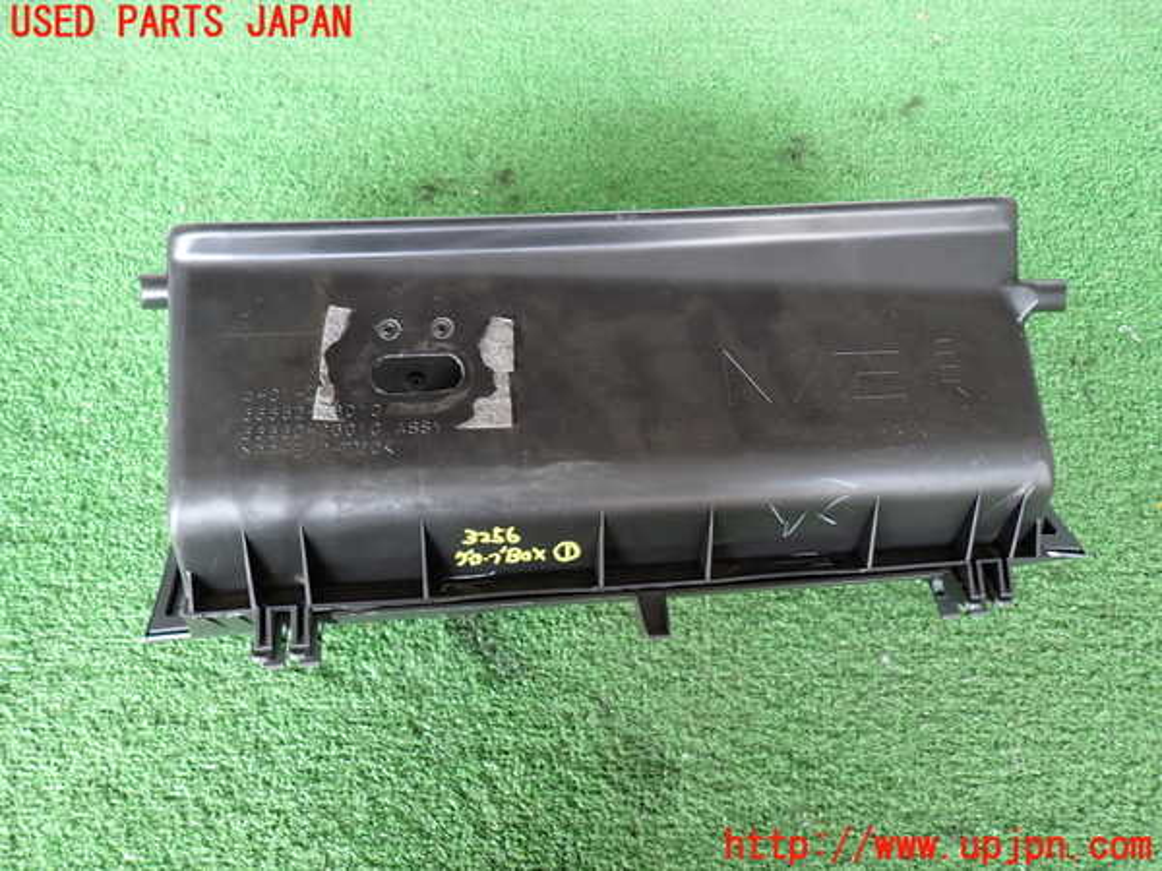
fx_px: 839
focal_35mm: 25
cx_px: 581
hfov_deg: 69.4
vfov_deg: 54.9
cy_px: 436
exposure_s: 1/30
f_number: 2
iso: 200
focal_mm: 4.5
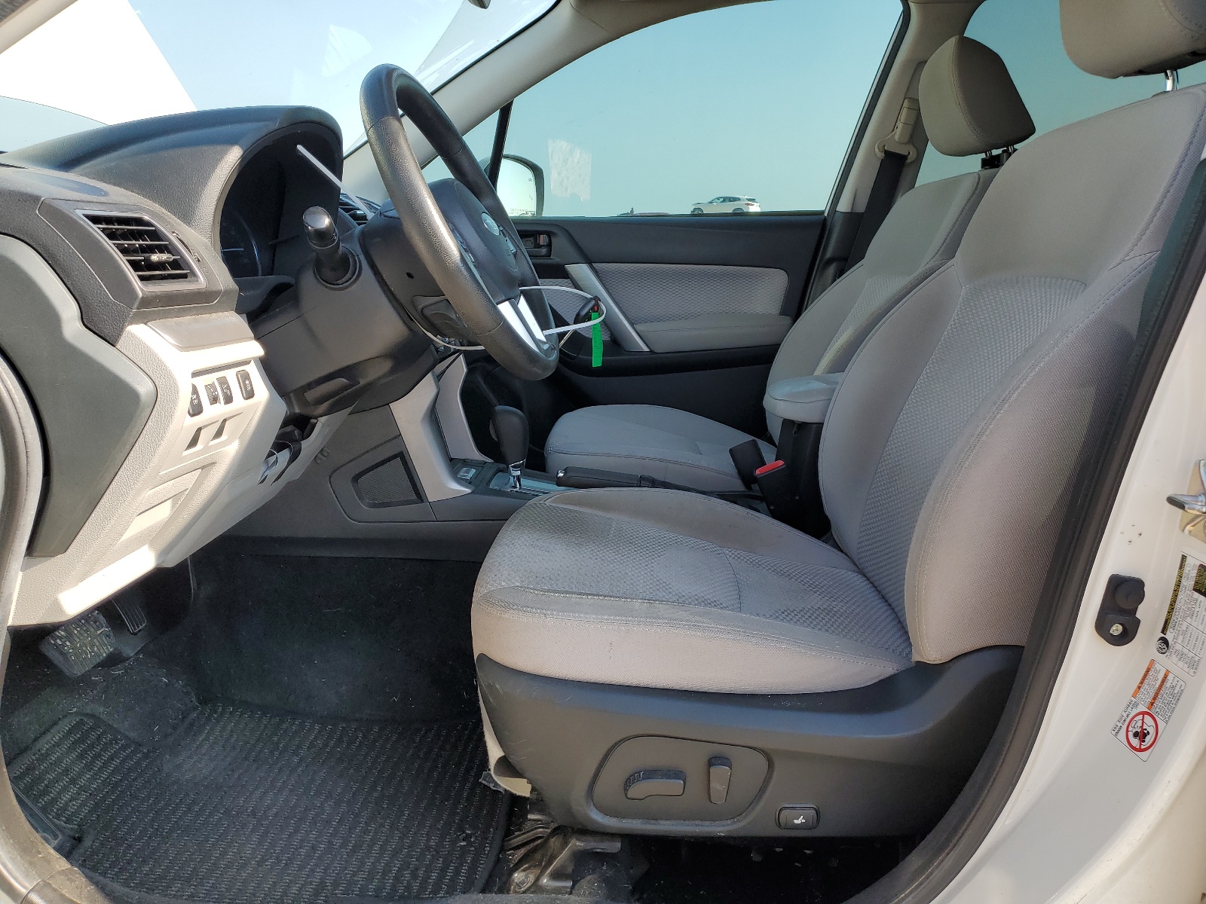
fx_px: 906
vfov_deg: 53.1
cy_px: 452
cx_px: 603
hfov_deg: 67.3
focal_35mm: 26
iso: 50
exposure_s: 1/769
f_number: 1.5
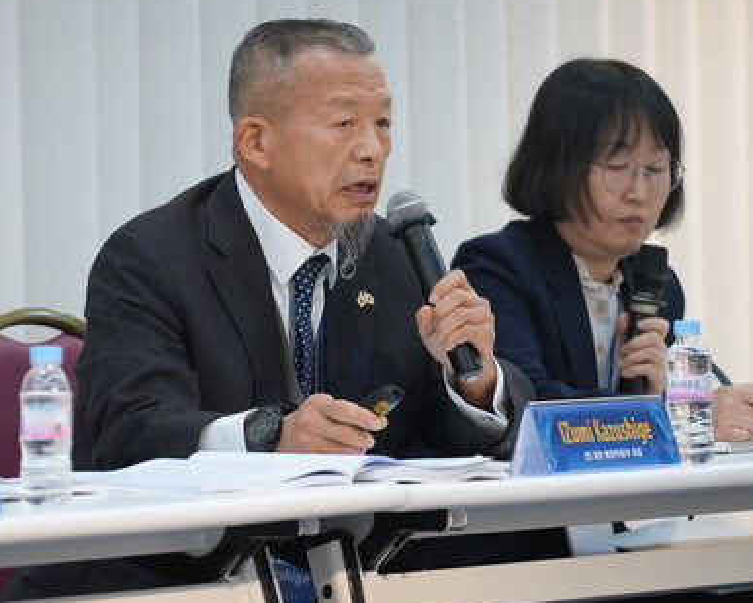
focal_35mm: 293
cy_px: 240
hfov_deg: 6.6
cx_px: 303
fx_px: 6530
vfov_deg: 5.3
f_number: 4
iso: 1250
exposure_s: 1/250
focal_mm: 200
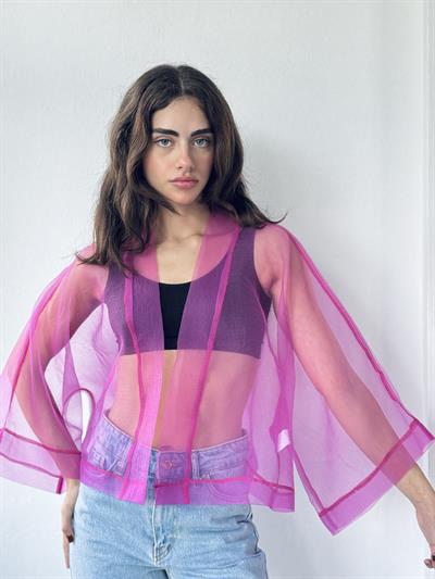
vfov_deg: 39.6
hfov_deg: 30.3
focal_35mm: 48
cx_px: 218
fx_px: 804
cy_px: 290
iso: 100
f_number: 1.78
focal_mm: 6.76
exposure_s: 1/114
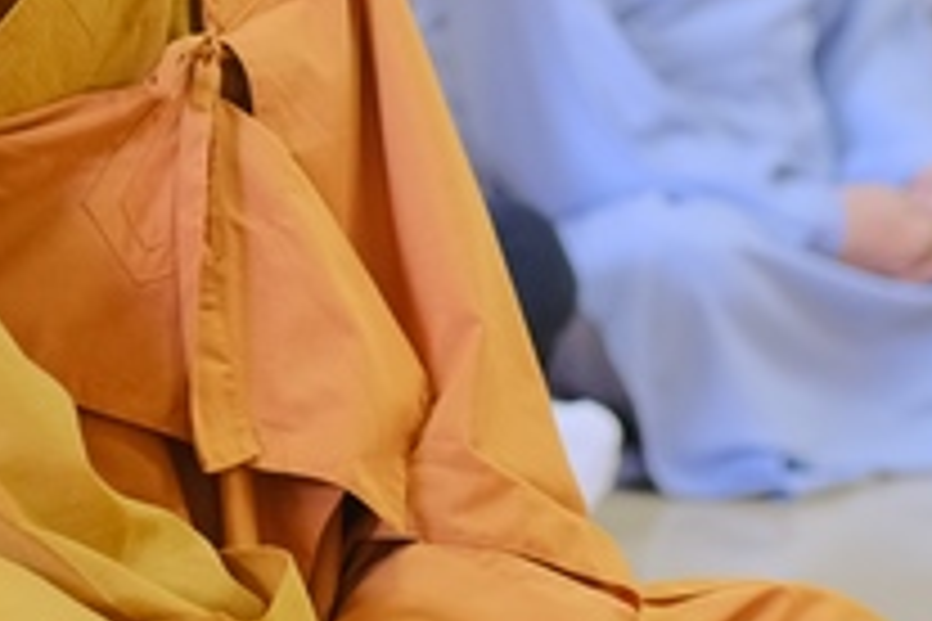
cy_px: -20
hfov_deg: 7.8
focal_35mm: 264
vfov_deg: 5.2
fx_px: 6834
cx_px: 563
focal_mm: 56
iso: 1600
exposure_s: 1/100
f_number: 2
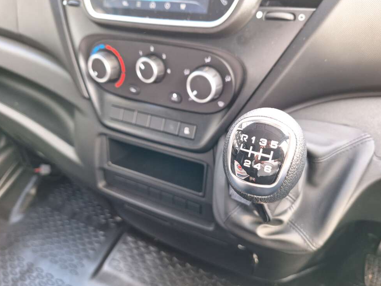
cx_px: 193
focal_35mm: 24
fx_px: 264
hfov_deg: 71.6
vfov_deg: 56.8
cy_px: 146
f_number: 1.8
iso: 200
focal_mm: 5.54
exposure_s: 1/40
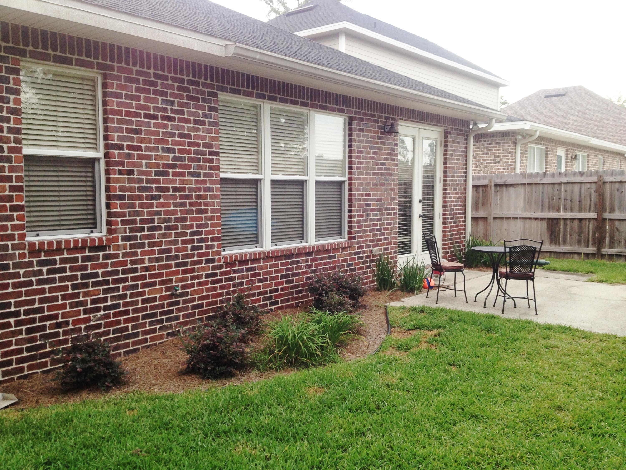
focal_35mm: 35
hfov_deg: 52.6
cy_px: 235
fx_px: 633
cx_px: 313
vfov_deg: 40.7
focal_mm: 4.28
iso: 64
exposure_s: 1/120
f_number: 2.4
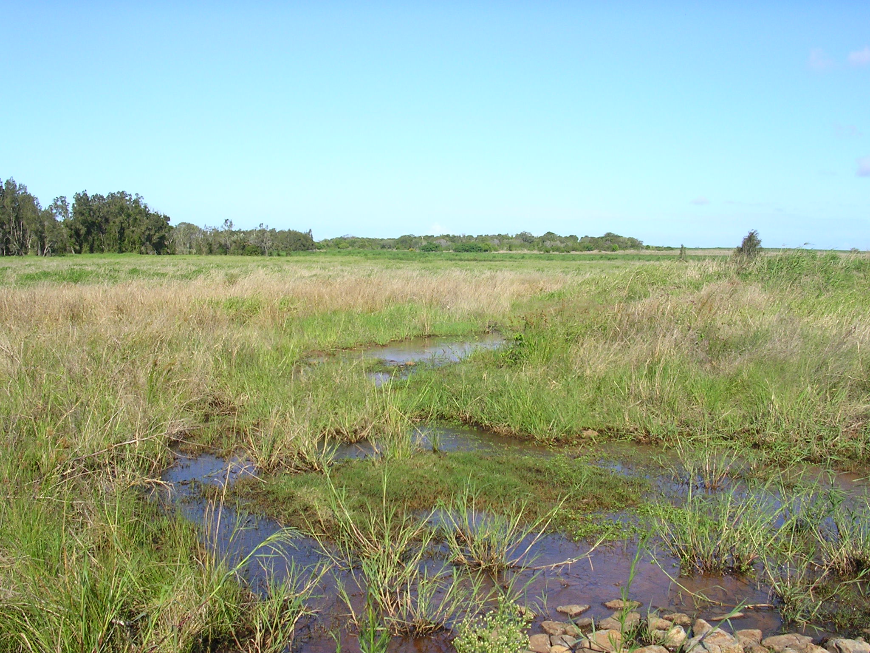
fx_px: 955
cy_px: 326
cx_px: 435
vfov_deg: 37.7
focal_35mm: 38
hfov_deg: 49.0
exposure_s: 1/270
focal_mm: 5.8
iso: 141
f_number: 5.6
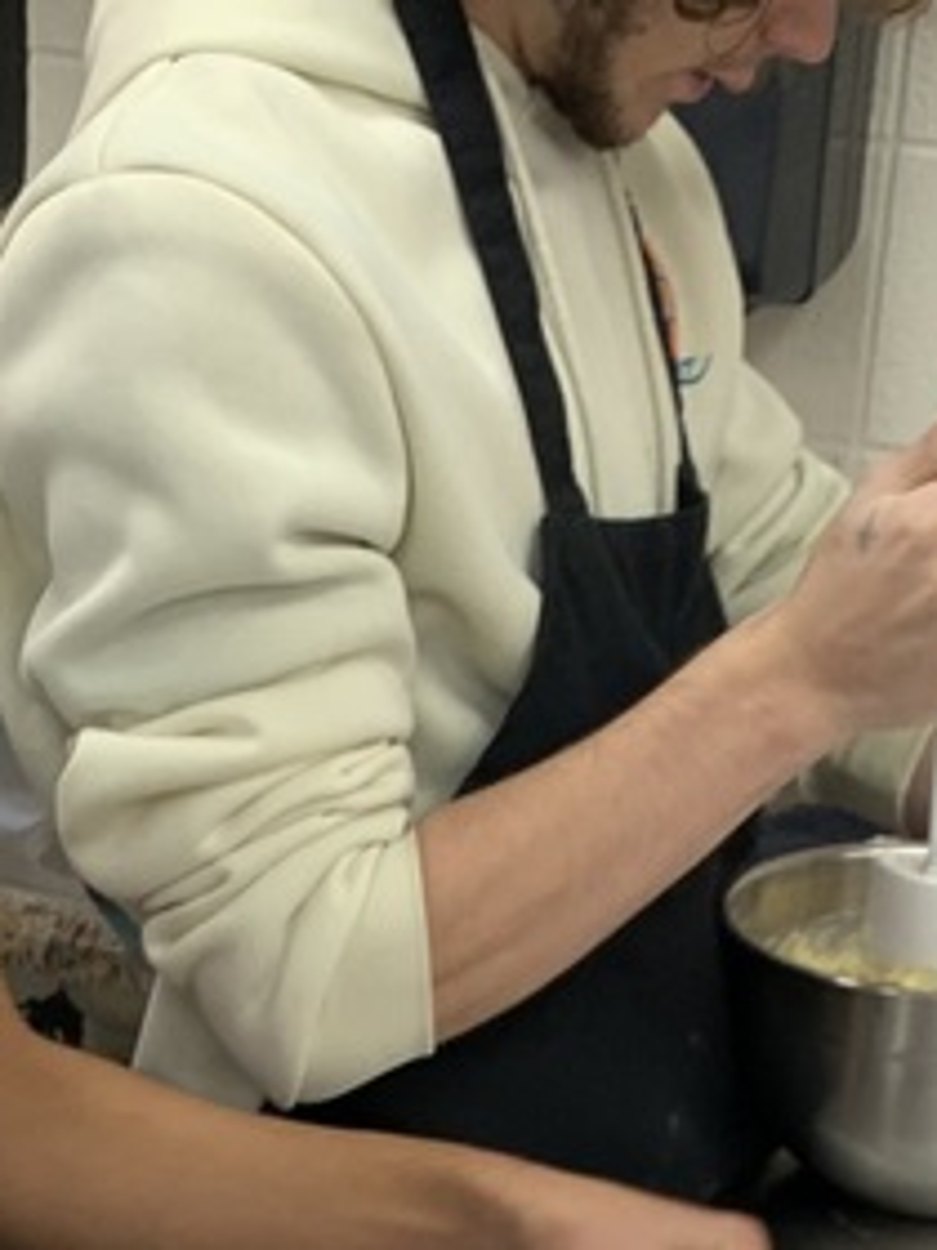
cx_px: 357
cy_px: 1857
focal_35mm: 95
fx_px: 3429
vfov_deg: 18.4
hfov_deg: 15.5
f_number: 1.8
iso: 50
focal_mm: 4.25
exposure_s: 1/60
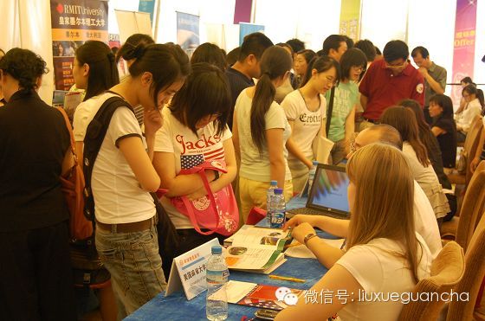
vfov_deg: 28.0
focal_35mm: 48
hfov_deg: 41.2
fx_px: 645
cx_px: 242
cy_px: 160
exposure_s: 1/13
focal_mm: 32
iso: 800
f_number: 4.5
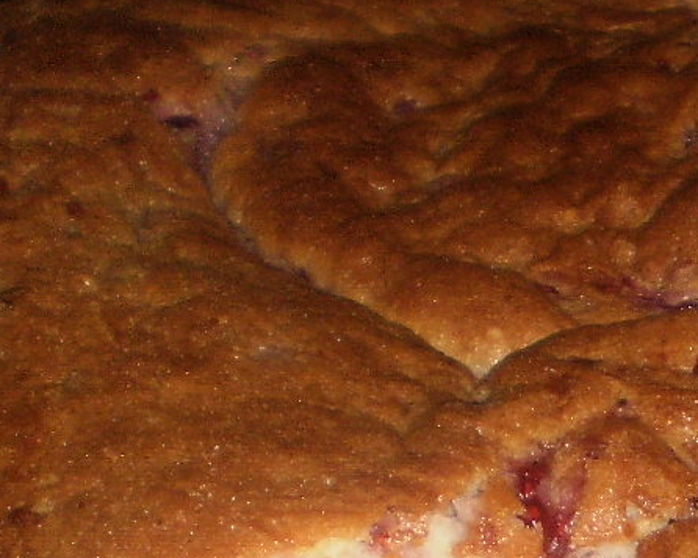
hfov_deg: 14.6
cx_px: 916
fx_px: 2603
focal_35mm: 126
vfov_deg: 11.7
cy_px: 842
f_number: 3.1
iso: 125
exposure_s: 1/30
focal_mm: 6.3
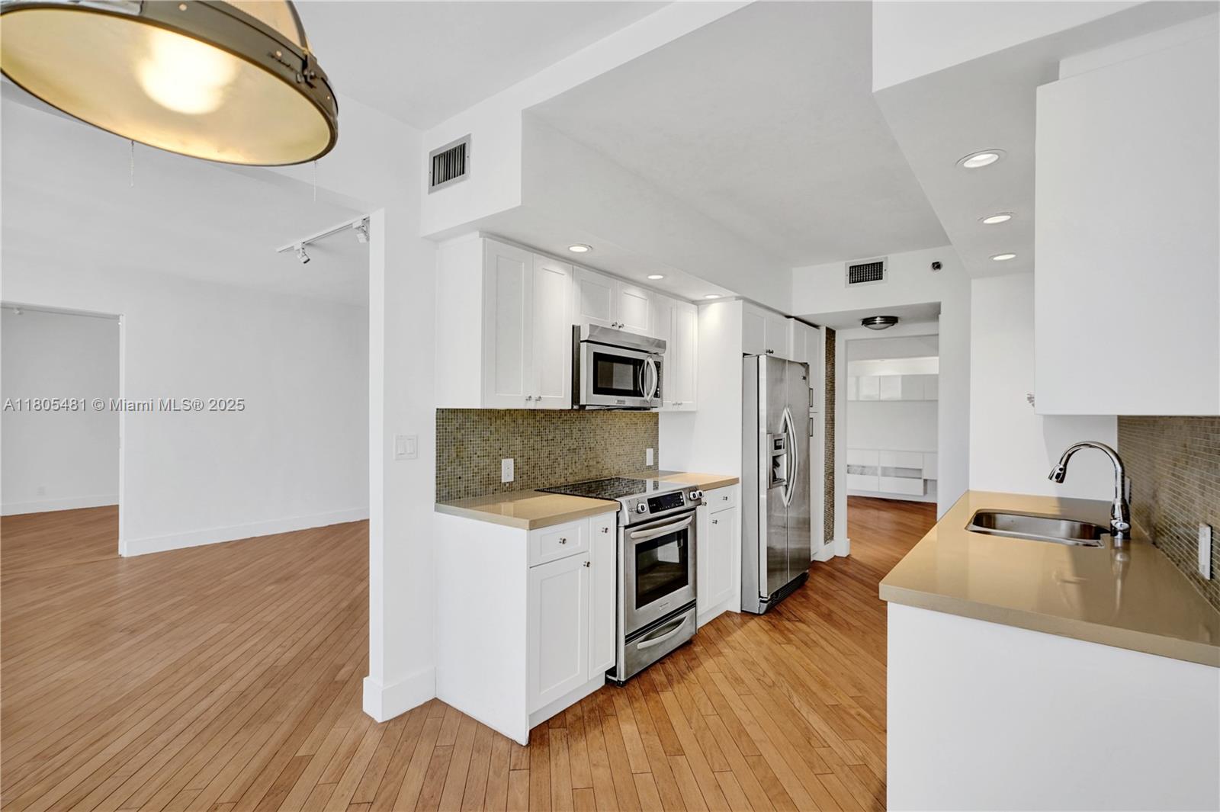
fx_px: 542
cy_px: 406
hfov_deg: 96.8
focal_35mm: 16
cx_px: 610
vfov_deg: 73.7
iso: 320
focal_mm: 16
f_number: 4
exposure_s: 1/160
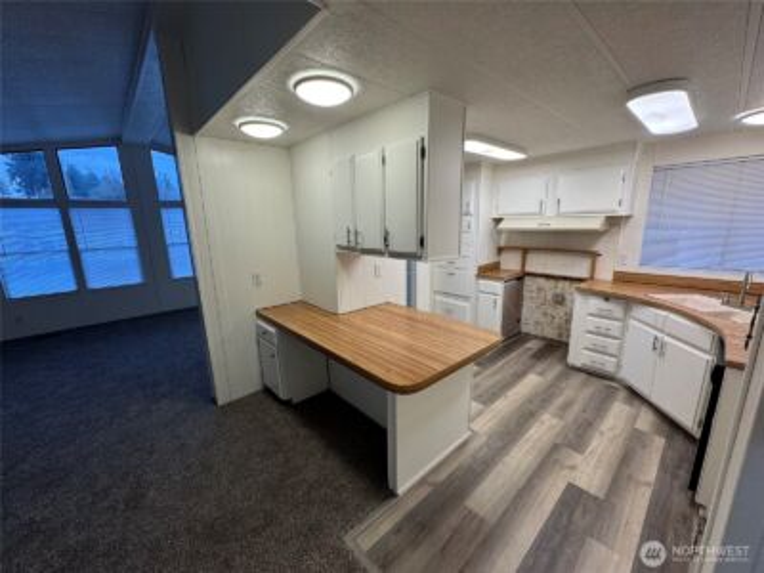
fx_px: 309
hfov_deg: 102.1
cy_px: 286
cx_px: 382
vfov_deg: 85.7
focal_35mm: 14
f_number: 2.2
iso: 100
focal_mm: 2.22
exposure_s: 1/120
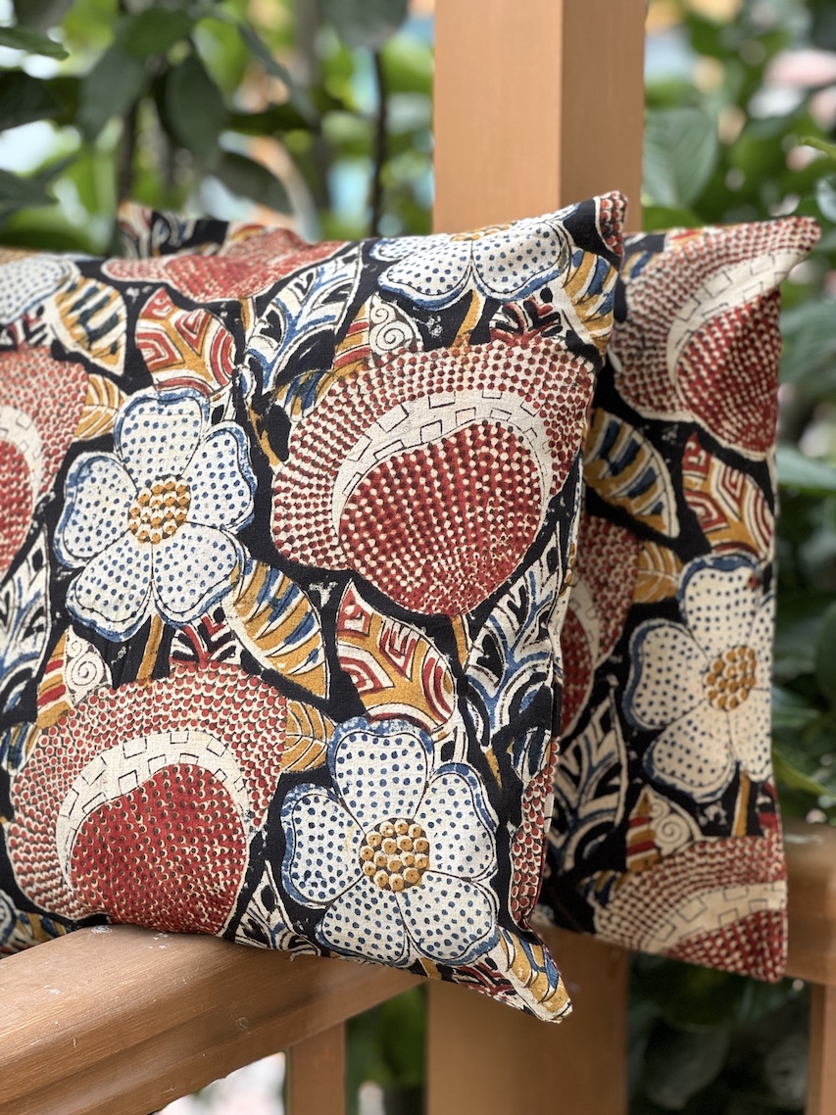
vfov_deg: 25.3
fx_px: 2480
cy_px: 558
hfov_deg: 19.1
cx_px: 418
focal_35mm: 77
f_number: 2.8
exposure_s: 1/99
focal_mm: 9
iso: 100
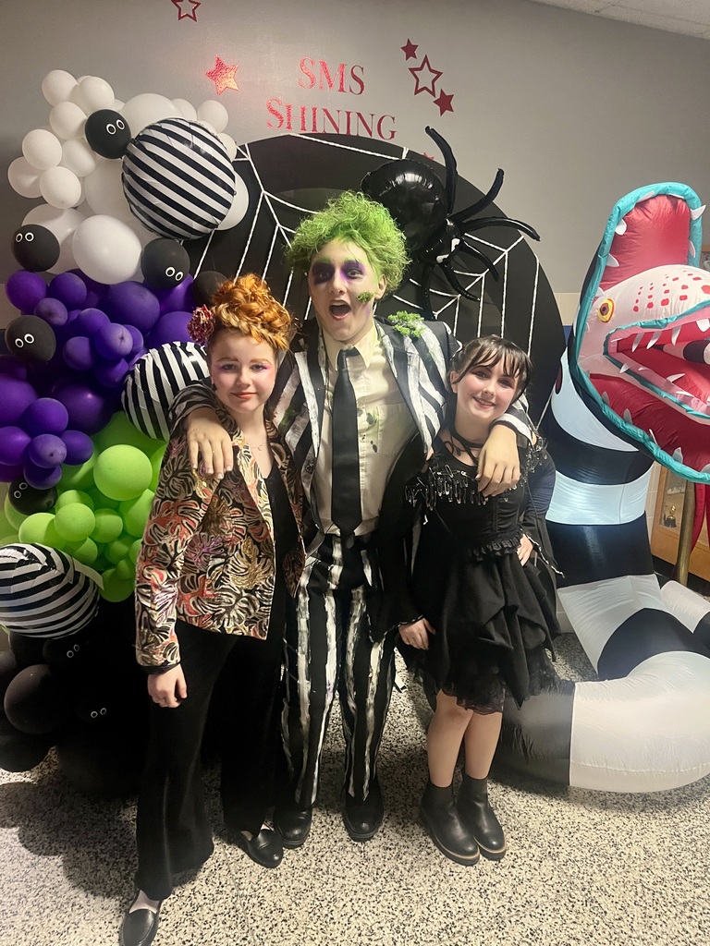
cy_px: 473
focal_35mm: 26
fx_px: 711
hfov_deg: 53.1
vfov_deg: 67.3
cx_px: 355
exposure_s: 1/60
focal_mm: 5.1
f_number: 1.6
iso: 400
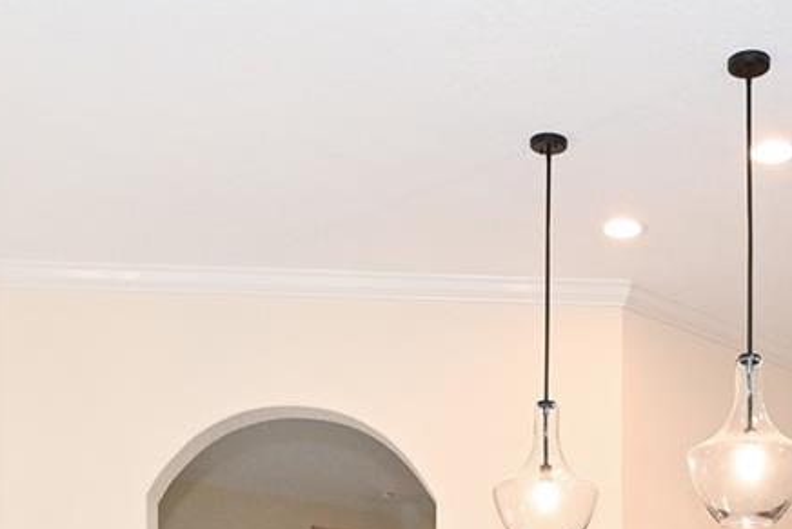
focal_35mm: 55
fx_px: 1210
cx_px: 561
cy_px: 722
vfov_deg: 21.7
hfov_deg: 35.7
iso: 800
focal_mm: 10
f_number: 7.1
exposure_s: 1/60
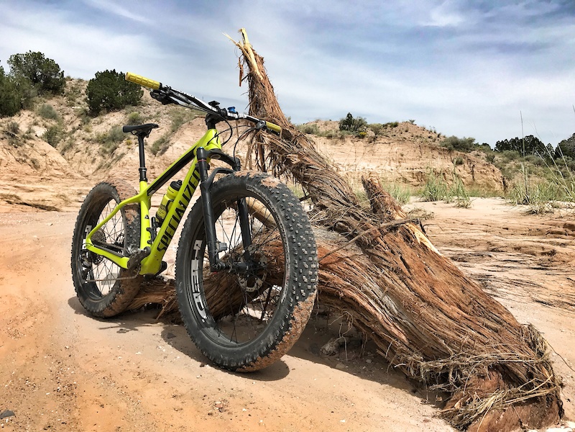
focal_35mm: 28
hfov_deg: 63.4
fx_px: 465
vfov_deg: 49.7
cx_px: 288
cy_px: 216
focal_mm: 3.99
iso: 20
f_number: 1.8
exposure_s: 1/3690
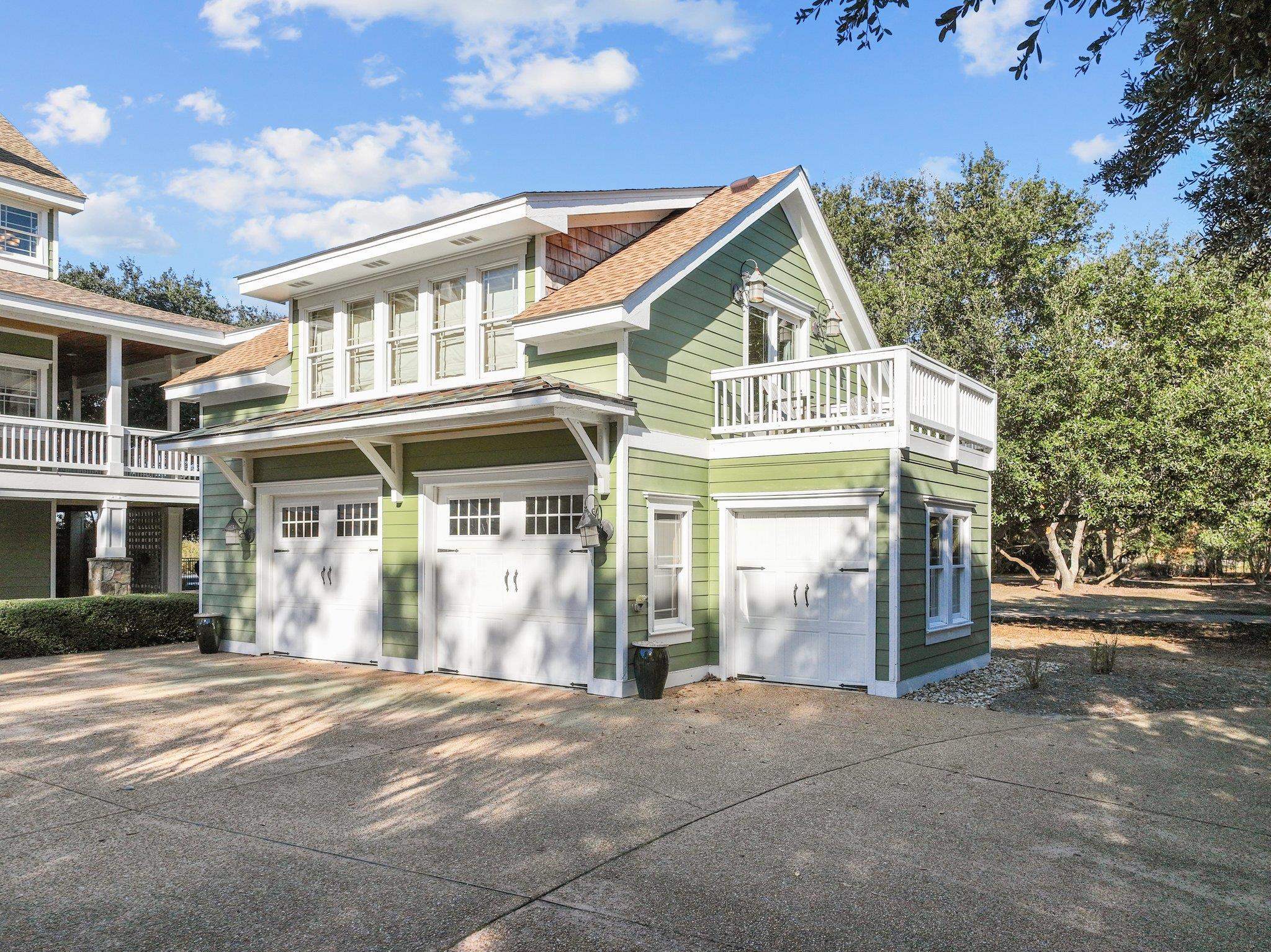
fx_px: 881
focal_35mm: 24
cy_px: 476
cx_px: 636
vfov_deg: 56.8
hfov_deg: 71.6
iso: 250
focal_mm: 12.29
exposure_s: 1/3200
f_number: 2.8
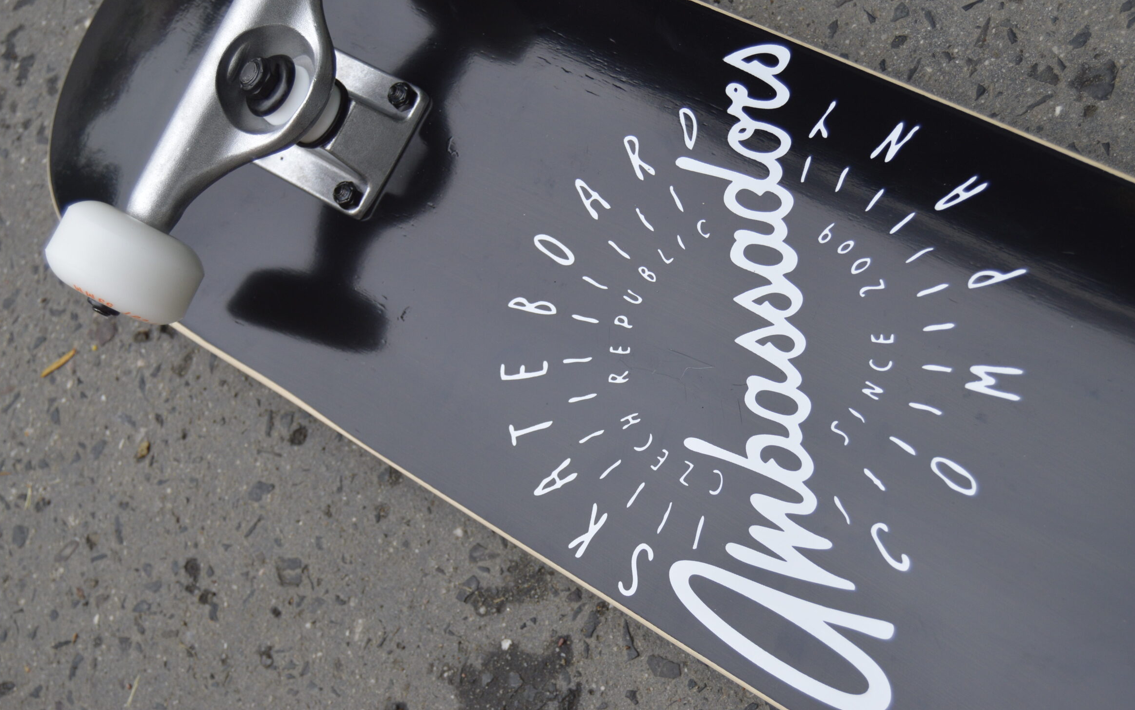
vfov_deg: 22.2
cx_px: 599
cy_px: 314
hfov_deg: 34.8
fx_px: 1811
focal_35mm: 59
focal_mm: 35
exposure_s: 1/800
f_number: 4.5
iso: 400
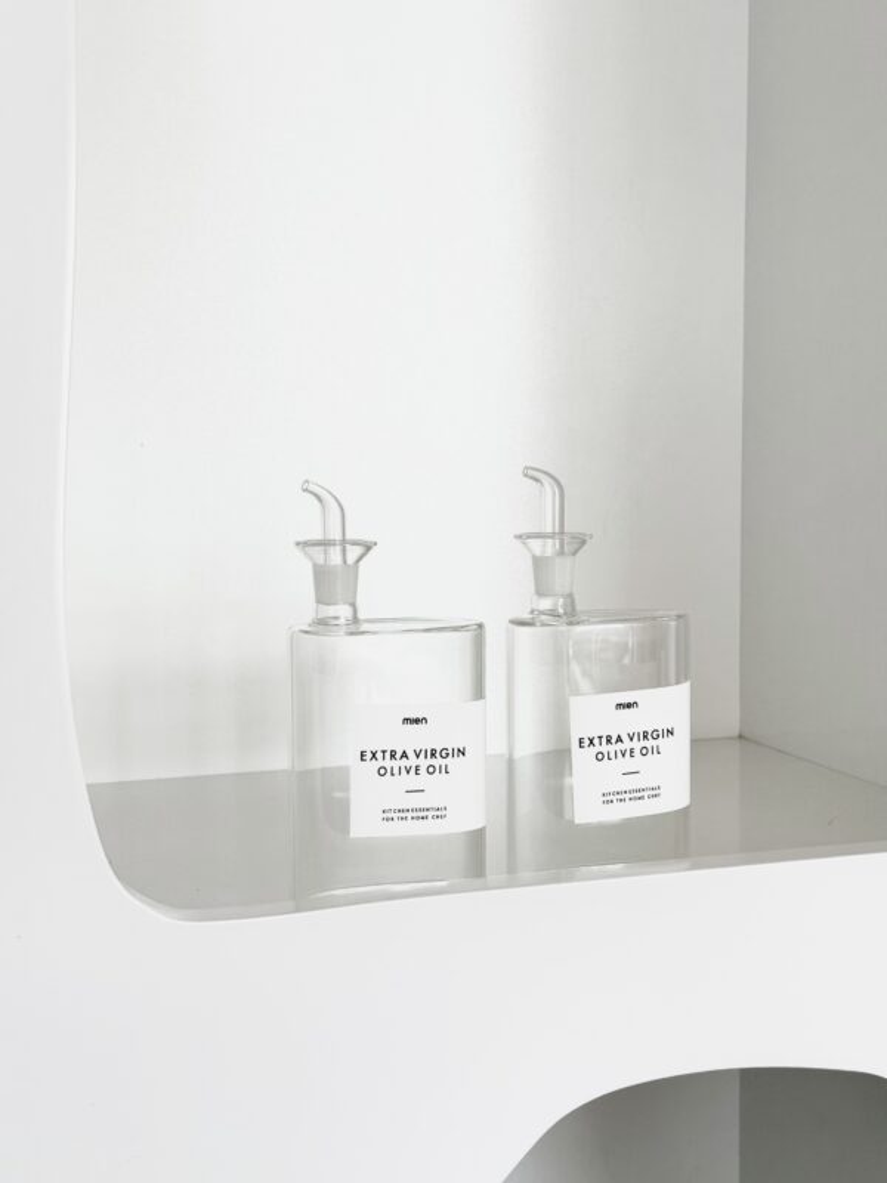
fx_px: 1640
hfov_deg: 30.3
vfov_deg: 39.7
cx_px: 444
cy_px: 592
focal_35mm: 48
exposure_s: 1/121
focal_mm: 6.76
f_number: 1.78
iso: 64
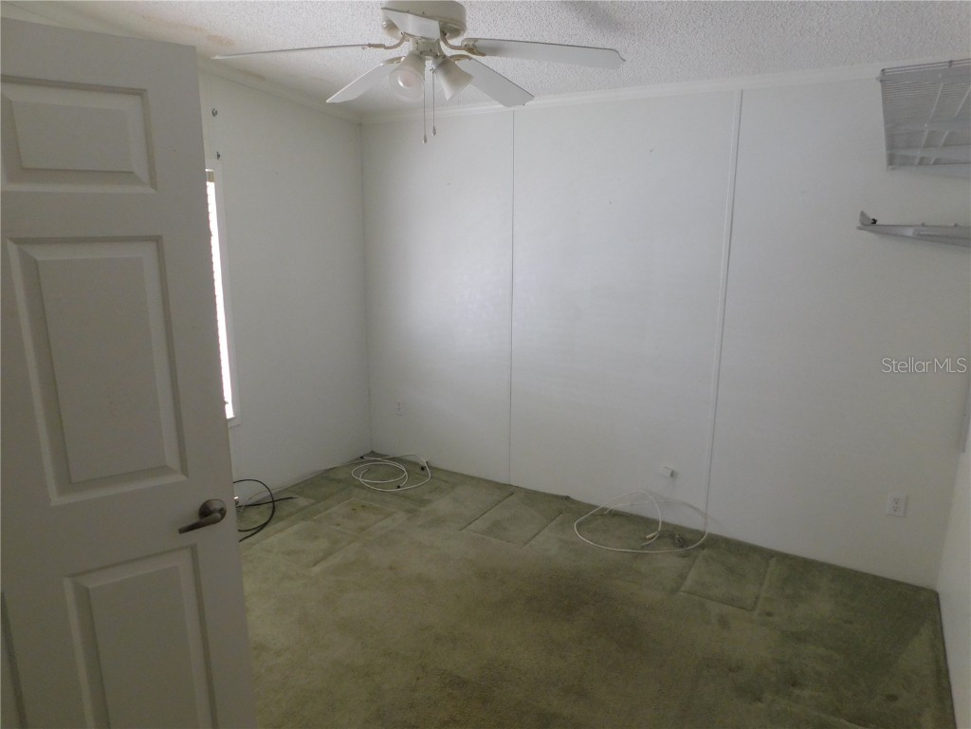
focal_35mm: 23
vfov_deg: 58.9
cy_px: 364
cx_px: 486
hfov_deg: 73.9
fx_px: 645
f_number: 3
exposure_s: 1/30
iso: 200
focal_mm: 4
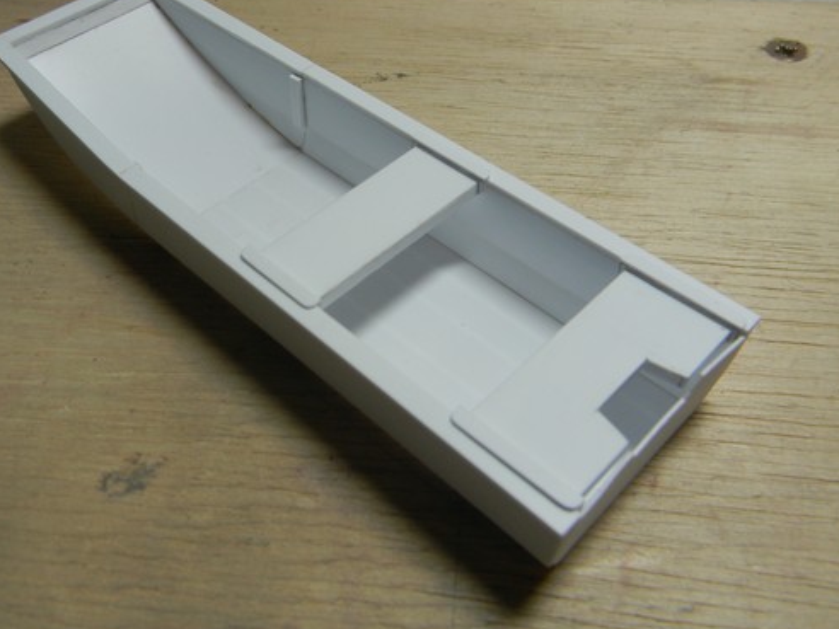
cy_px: 254
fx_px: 897
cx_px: 401
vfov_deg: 38.5
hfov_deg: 50.1
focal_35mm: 37
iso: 80
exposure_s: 1/36.8
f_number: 3.5
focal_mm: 5
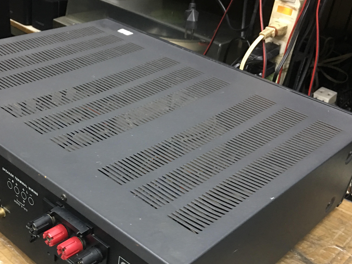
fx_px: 458
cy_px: 182
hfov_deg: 41.9
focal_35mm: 45
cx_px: 141
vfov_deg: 31.8
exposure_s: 1/10
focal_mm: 4.15
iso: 100
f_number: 2.2
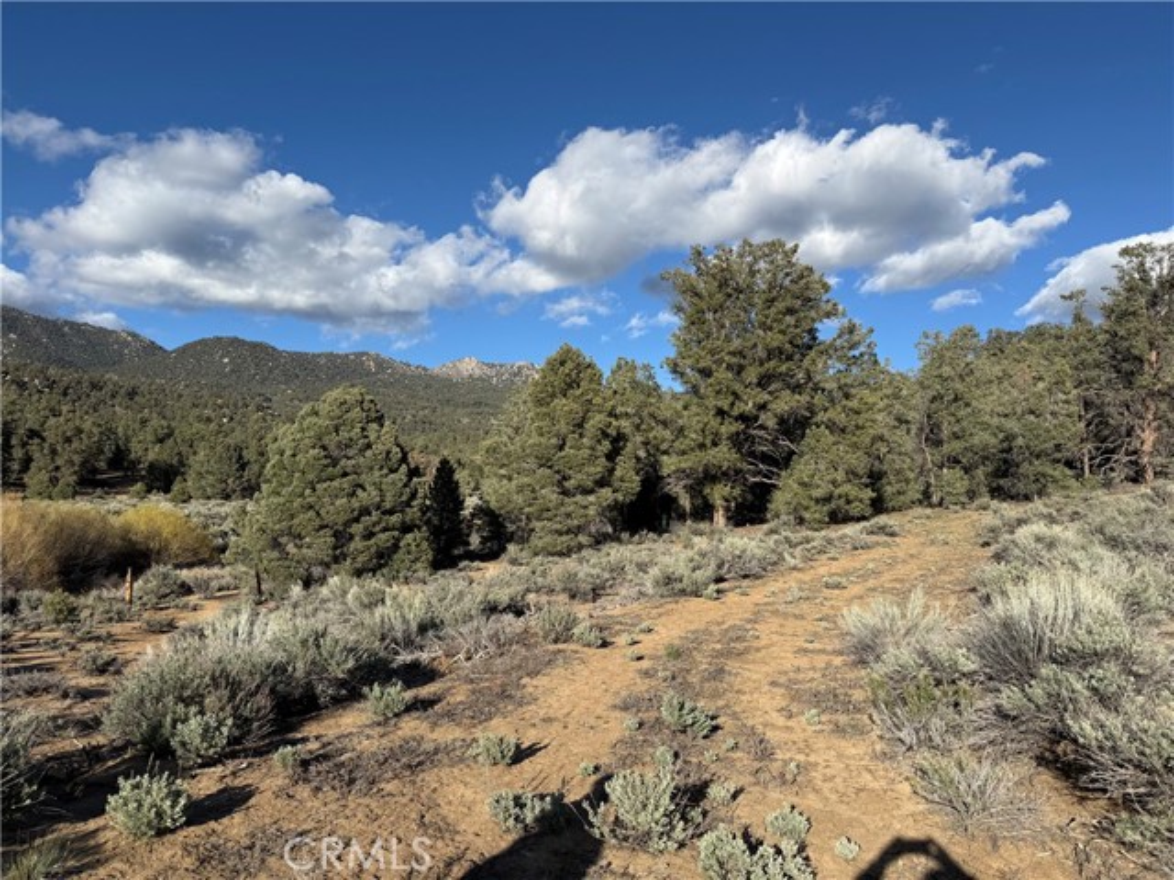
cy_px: 440
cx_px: 587
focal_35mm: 24
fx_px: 814
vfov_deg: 56.8
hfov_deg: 71.6
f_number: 1.78
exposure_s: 1/4975
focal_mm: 6.76
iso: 80
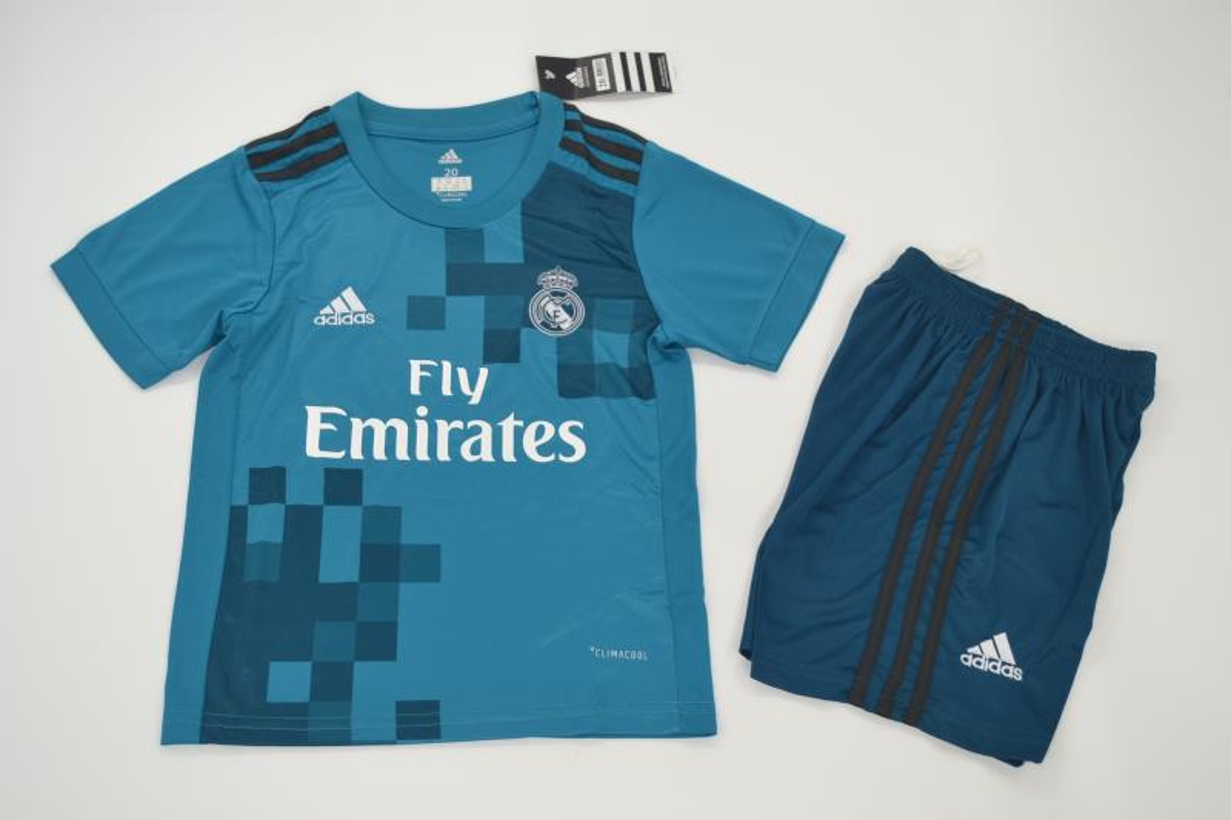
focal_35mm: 48
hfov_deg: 41.1
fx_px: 1641
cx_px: 616
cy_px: 410
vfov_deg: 28.1
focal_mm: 32
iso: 200
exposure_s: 1/125
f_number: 4.8
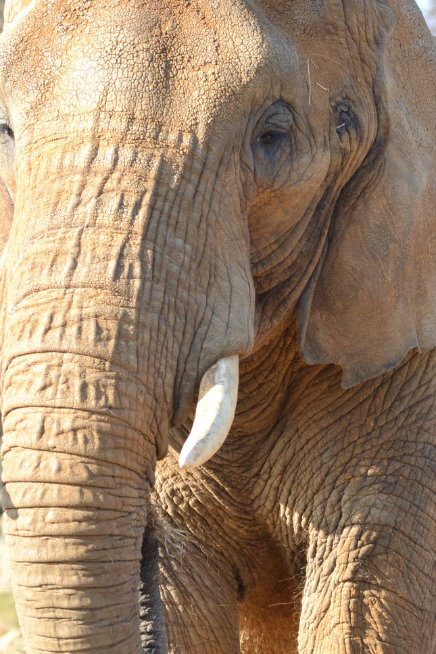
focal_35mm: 372
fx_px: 6760
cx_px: 271
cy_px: 347
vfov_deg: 5.5
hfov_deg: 3.7
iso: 450
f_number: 5
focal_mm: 150
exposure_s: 1/500
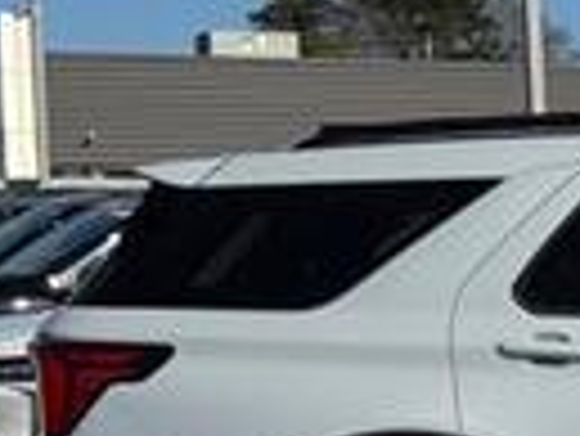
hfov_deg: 10.0
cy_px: 490
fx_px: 3153
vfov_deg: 7.9
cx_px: 989
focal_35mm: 188
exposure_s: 1/7937
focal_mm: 6.76
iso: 64
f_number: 1.78
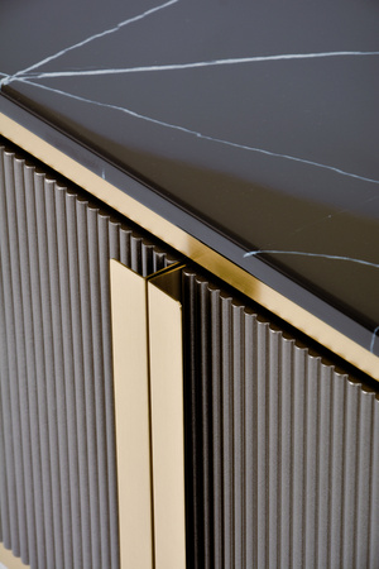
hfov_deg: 8.7
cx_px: 190
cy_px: 284
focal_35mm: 158
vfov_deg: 13.0
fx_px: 2487
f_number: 9.5
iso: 100
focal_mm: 105
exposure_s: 1/10
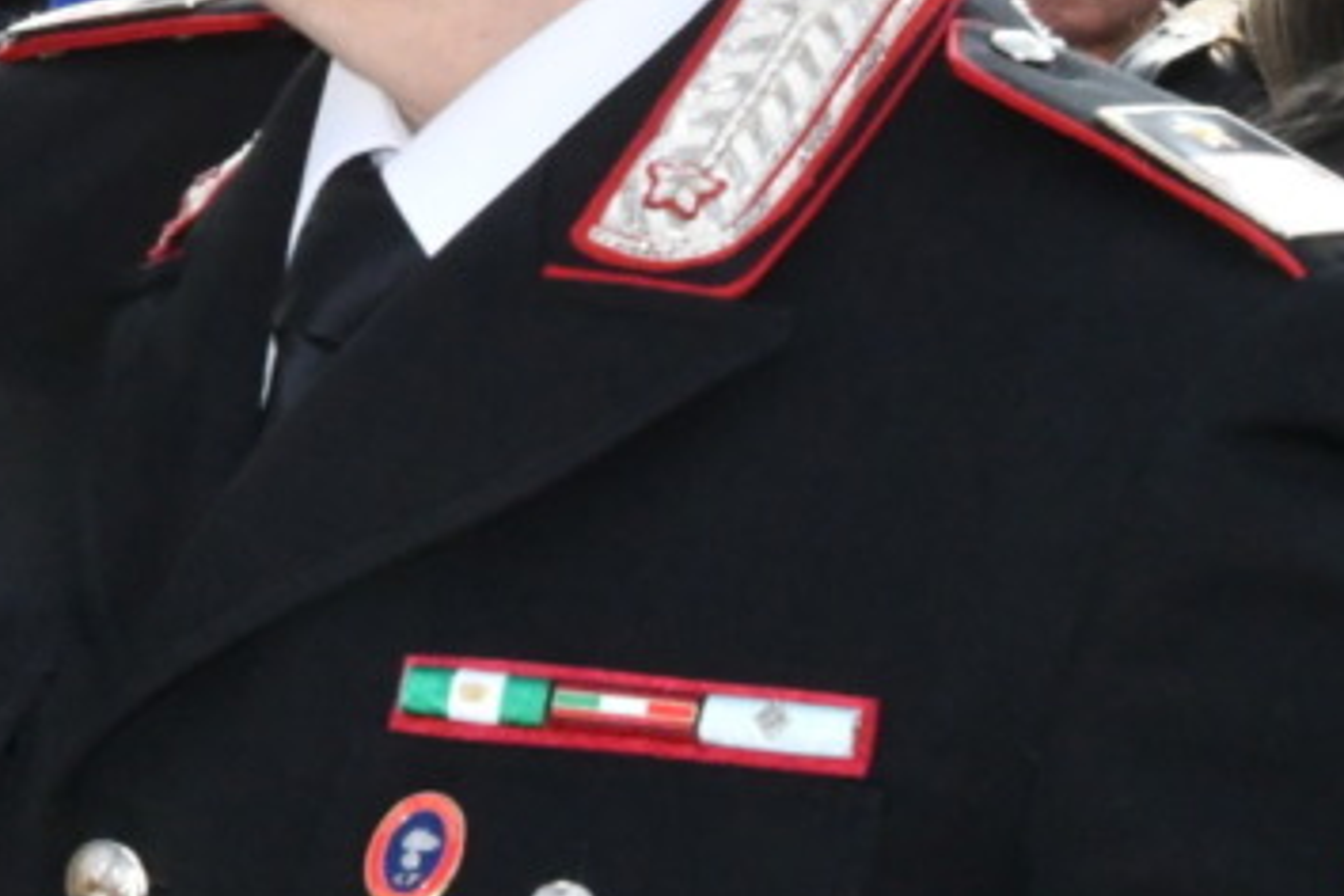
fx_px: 10117
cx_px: -140
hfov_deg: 7.6
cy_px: -347
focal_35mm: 271
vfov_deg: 5.0
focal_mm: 50
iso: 5000
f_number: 32
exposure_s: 1/250
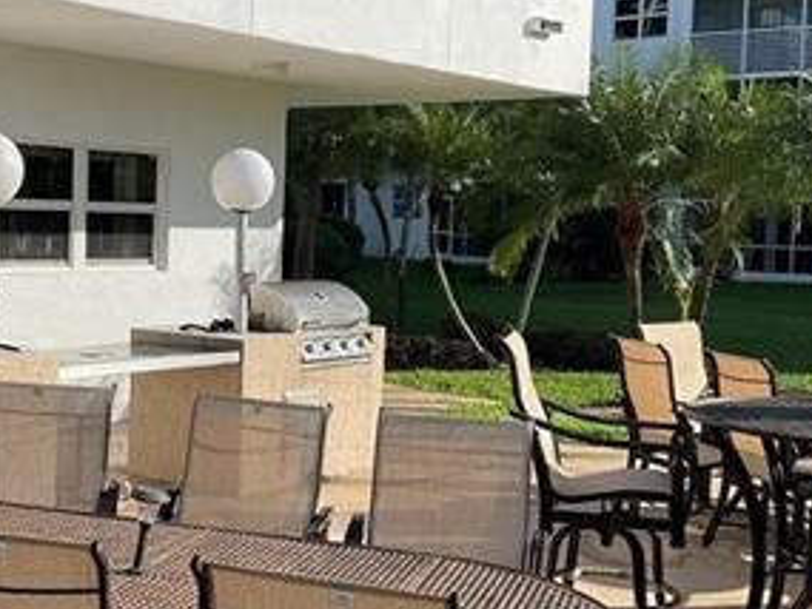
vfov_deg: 24.0
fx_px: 1432
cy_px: 282
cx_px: 219
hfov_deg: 31.2
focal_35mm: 61
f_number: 1.8
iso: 16
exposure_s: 1/2427
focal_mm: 3
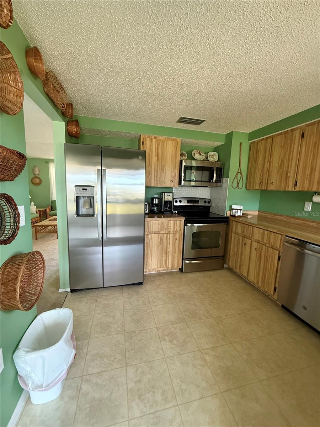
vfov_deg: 102.1
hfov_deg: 85.7
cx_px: 160
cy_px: 214
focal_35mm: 14
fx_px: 173
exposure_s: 1/60
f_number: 2.2
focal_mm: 2.22
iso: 500
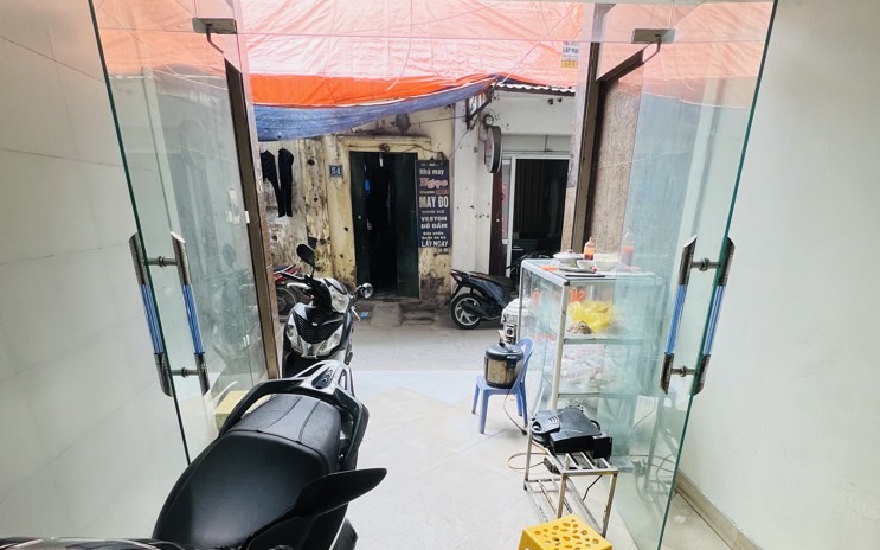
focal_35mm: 19
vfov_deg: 59.5
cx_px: 447
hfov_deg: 88.0
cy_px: 398
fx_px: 456
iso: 50
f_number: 1.8
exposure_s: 1/99
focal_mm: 1.57
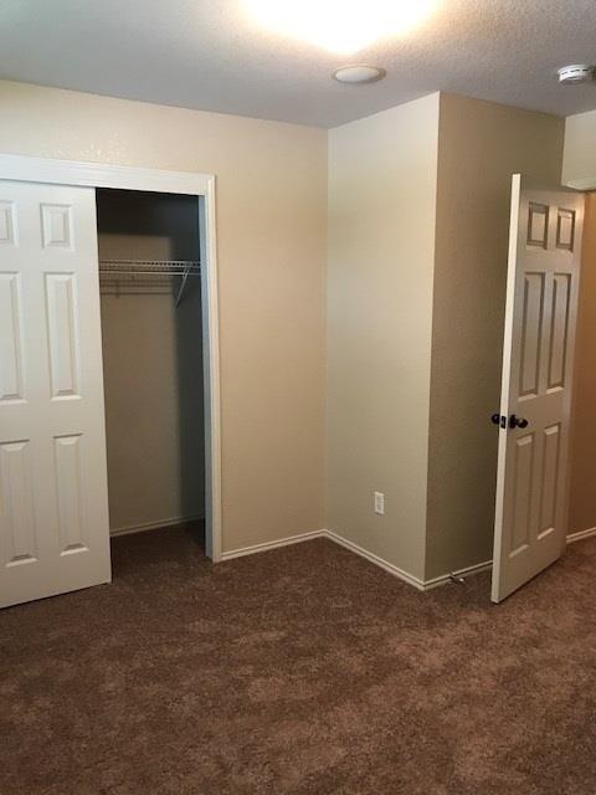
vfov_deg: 63.4
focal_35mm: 28
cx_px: 298
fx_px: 643
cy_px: 398
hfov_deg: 49.7
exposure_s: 1/15
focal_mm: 3.99
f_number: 1.8
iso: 50
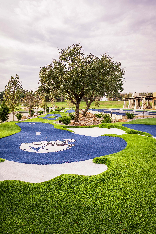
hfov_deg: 49.5
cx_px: 75
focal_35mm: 26
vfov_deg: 69.4
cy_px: 116
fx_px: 169
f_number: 2.8
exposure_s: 1/800
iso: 100
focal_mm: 16
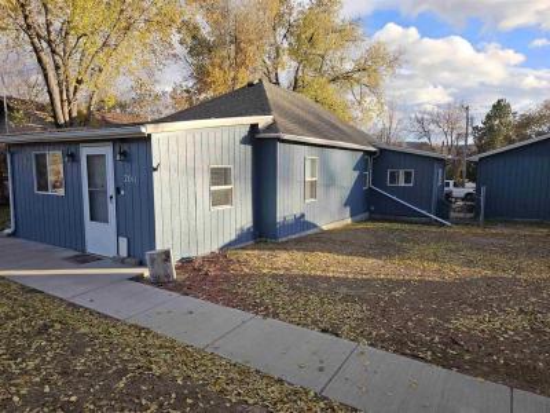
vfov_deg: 58.9
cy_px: 206
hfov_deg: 73.9
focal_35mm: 23
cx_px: 275
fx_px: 365
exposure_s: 1/556
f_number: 1.8
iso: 25
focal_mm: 5.4
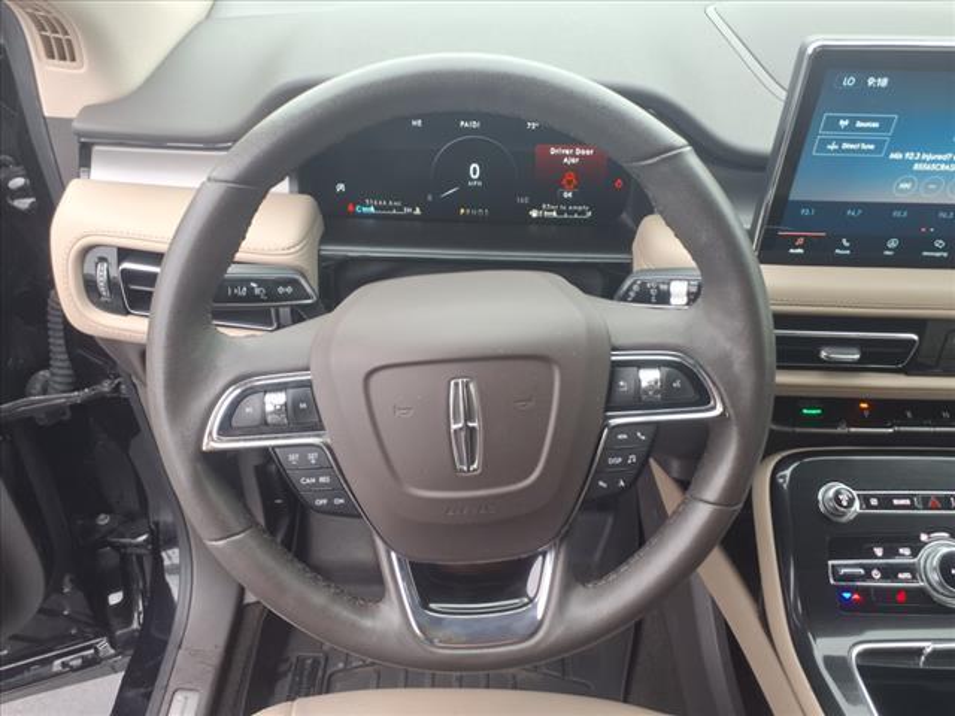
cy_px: 358
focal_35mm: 27
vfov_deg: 51.4
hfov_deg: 65.3
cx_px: 478
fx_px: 745
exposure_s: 1/60.2
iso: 40
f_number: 1.9
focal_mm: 3.58
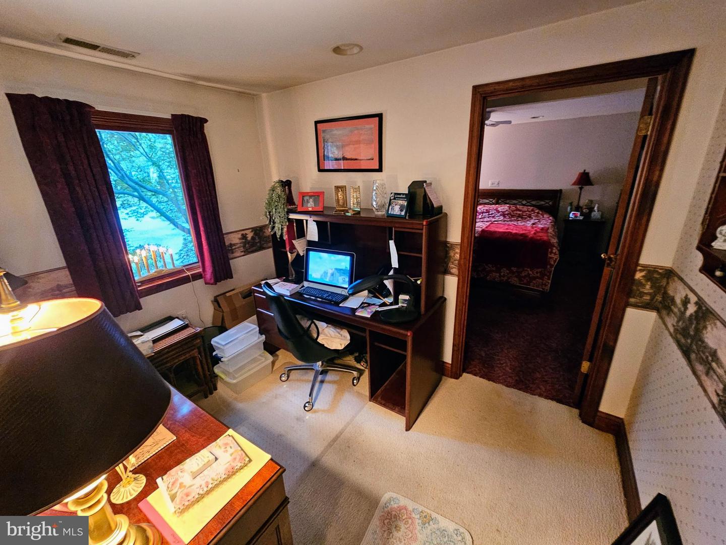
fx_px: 273
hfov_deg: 106.2
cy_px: 272
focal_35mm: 13
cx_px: 363
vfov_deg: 89.9
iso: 800
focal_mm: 2.2
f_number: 2.2
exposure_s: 1/24
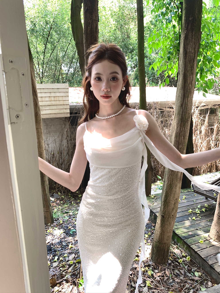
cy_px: 146
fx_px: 220
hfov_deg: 53.1
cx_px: 110
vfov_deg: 67.3
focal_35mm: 26
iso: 32
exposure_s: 1/122
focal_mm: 4.25
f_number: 1.8
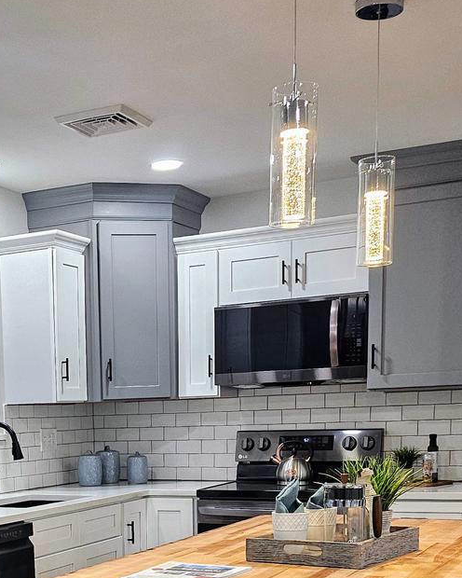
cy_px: 555
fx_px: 991
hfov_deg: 25.5
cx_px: 49
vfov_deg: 30.6
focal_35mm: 58
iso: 200
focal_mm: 5
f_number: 1.8
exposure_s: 1/120
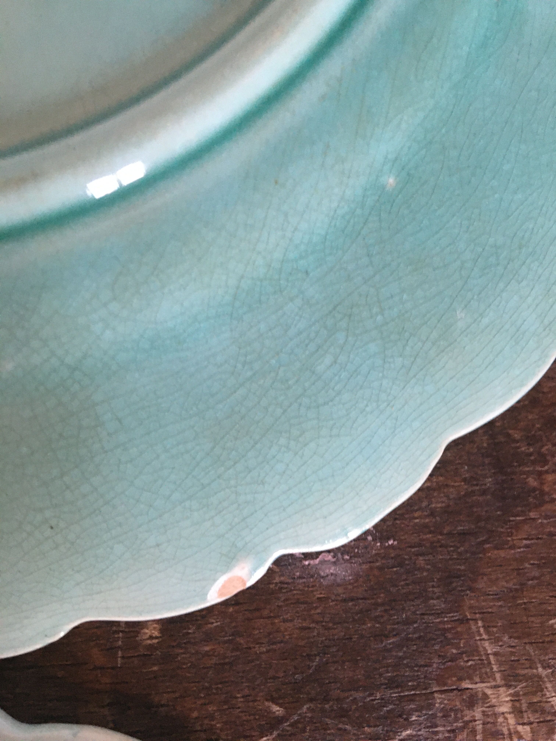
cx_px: 278
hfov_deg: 48.2
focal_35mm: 29
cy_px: 370
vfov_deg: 61.7
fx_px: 621
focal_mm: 4.15
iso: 200
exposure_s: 1/20
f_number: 2.2
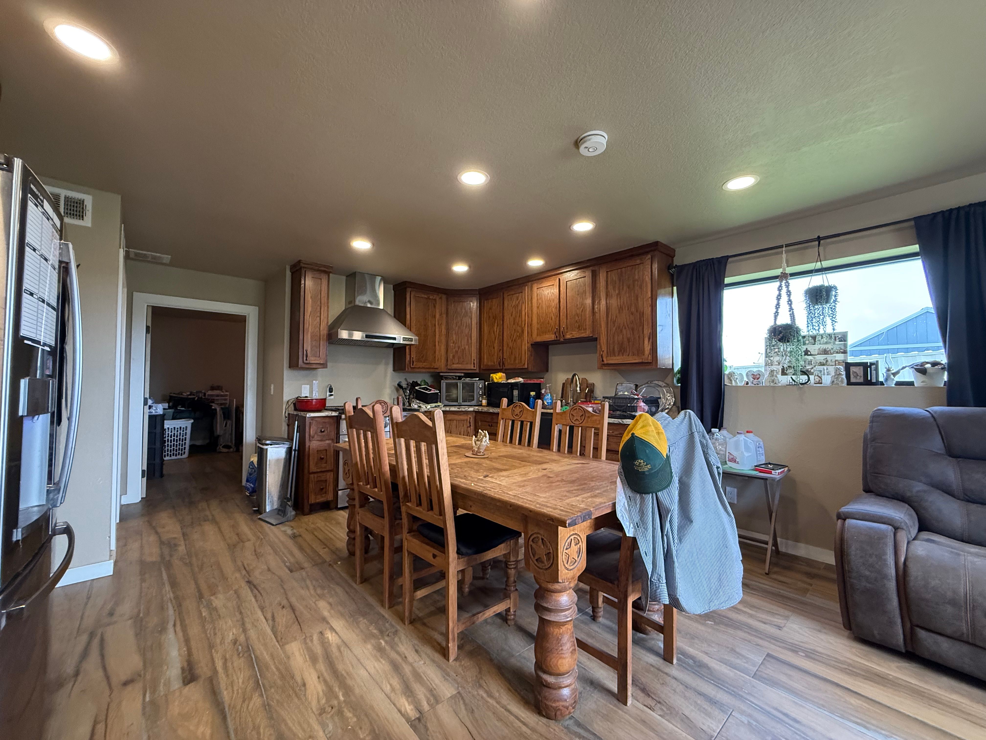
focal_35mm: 14
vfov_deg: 85.7
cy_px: 370
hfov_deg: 102.1
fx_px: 399
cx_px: 493
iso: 400
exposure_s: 1/120
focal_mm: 2.22
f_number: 2.2
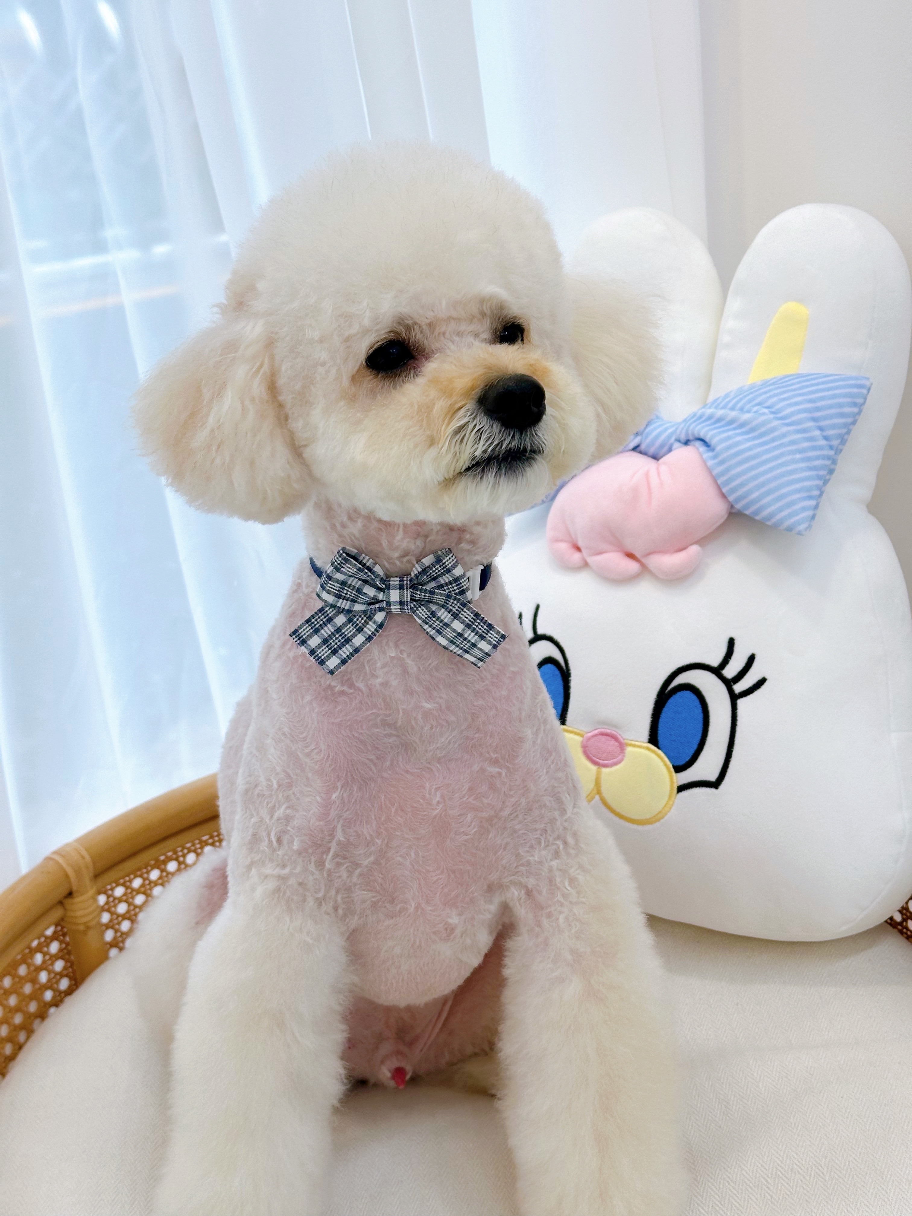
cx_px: 456
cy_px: 608
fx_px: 1686
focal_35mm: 48
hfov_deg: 30.3
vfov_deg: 39.7
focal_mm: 6.86
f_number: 1.78
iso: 64
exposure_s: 1/191
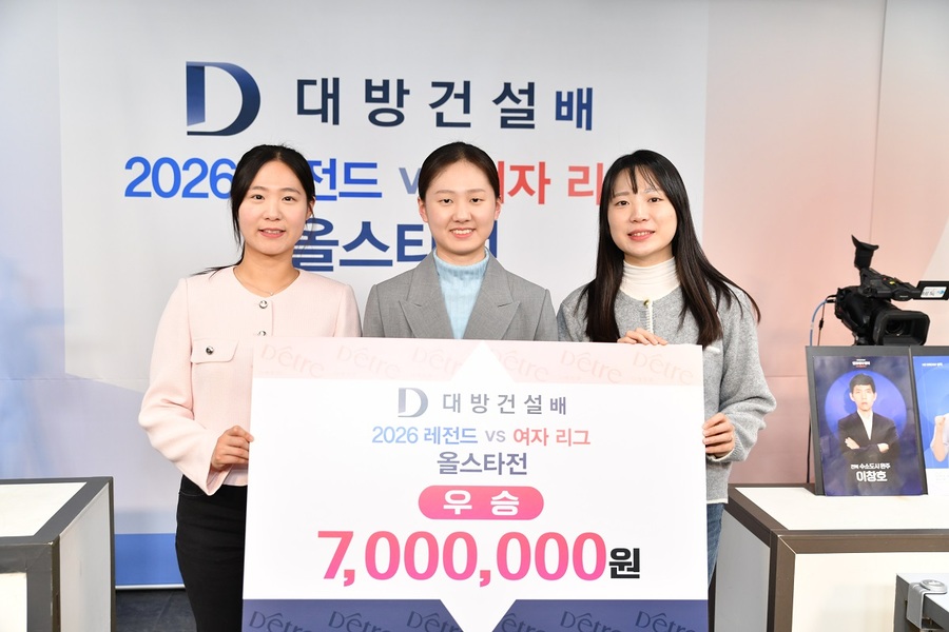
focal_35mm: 40
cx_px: 474
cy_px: 316
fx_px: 1054
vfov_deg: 33.4
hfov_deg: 48.5
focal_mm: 40
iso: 800
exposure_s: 1/100
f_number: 3.2
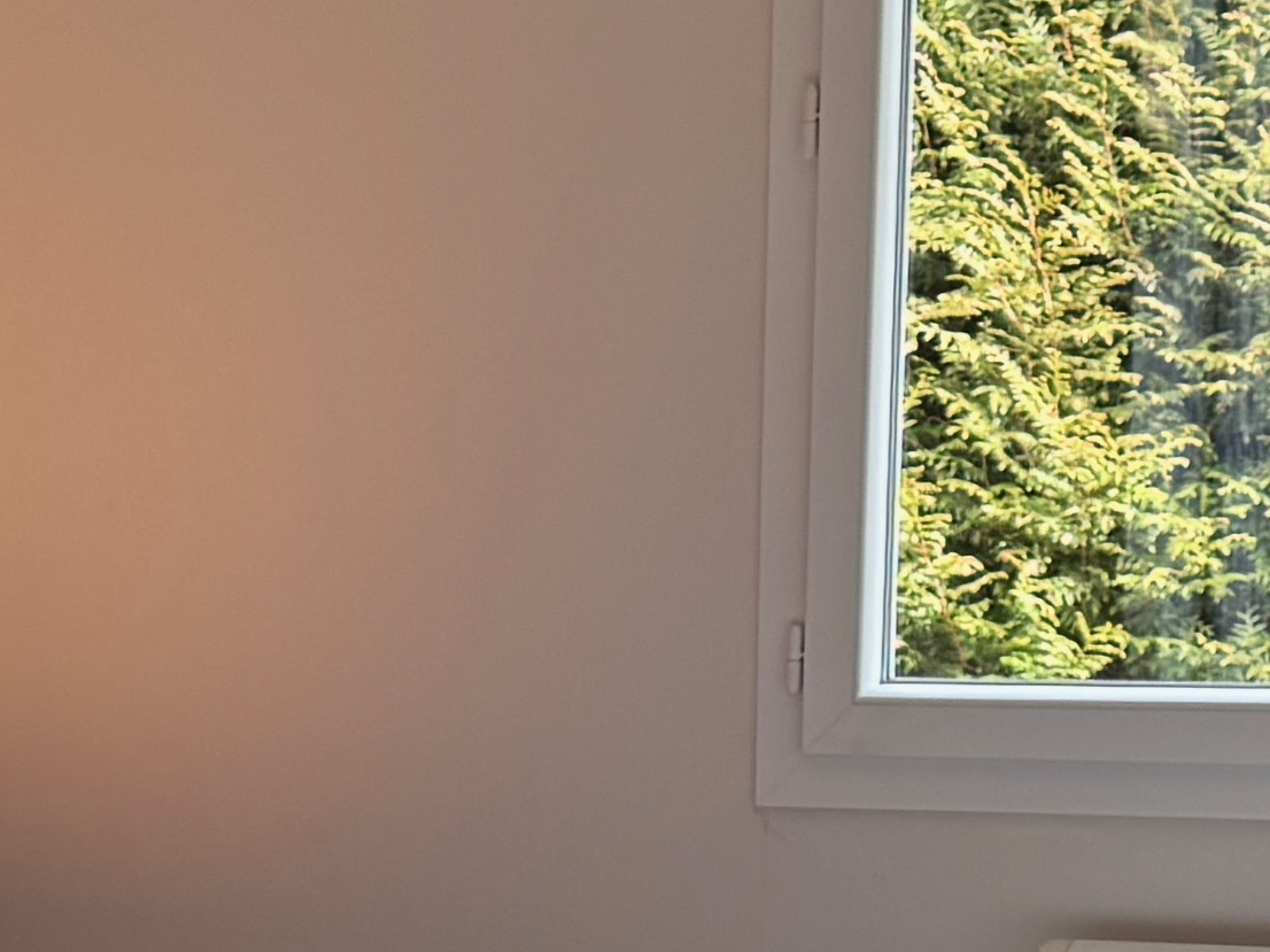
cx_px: -30
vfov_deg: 11.6
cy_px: 1236
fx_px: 4548
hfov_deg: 15.6
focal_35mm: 124
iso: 125
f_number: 1.78
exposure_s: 1/121
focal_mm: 6.76
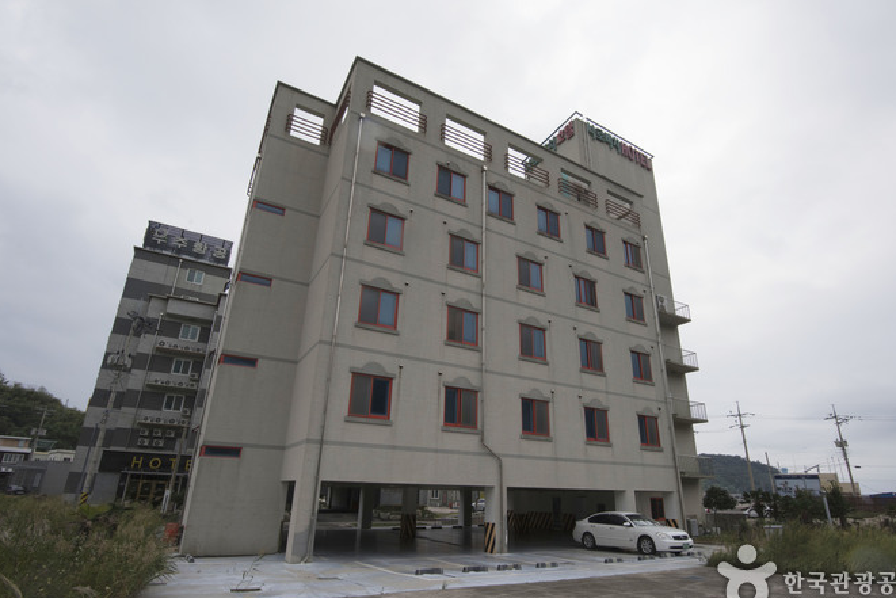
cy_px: 315
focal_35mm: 18
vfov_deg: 67.4
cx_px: 468
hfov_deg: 89.9
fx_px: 448
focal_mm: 17
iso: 400
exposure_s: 1/800
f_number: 14
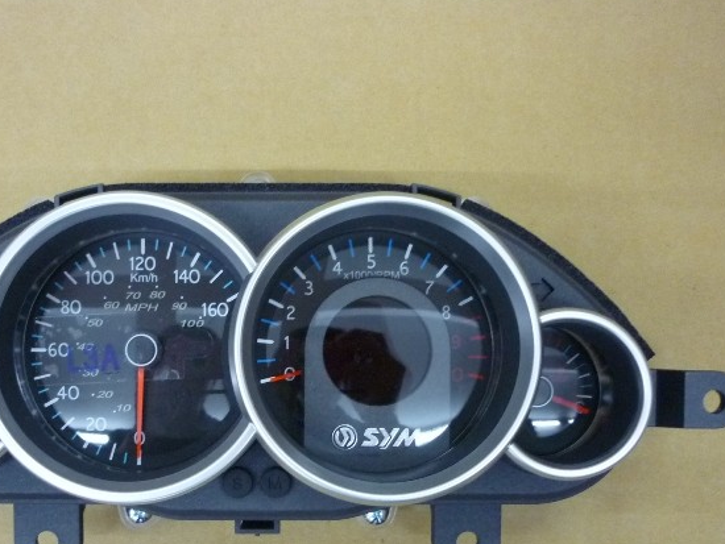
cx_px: 257
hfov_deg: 39.3
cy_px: 356
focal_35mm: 48
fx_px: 1006
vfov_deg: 30.1
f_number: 2.8
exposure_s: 1/15
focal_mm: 5.5
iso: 400
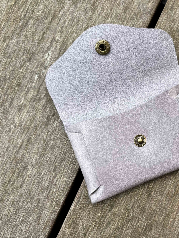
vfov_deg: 50.1
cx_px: 137
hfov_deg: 37.6
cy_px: 118
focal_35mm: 37
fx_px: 255
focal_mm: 5.96
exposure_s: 1/317
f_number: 1.6
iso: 50
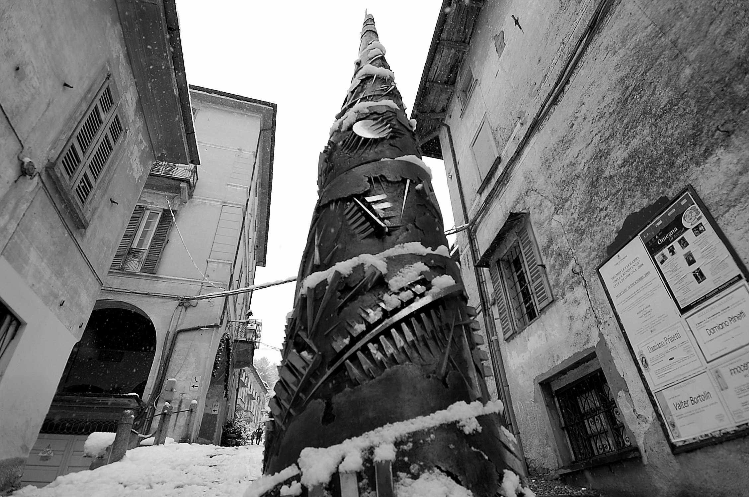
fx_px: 374
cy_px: 248
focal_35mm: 18
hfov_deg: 90.1
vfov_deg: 67.2
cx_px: 374
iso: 200
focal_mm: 12
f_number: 5.6
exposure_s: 1/125
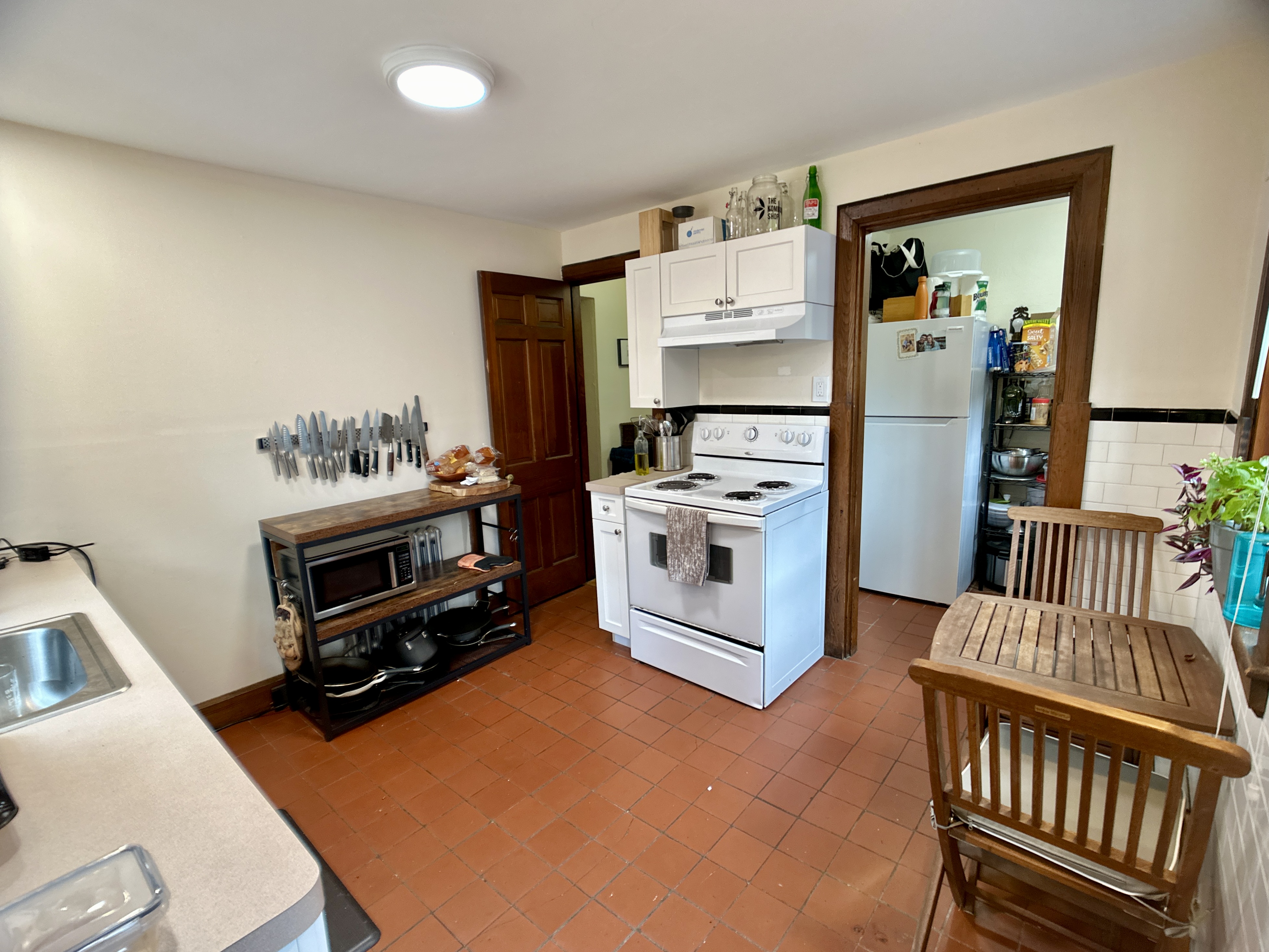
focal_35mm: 24
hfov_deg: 71.6
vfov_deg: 56.8
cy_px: 476
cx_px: 634
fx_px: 880
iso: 200
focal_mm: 6.86
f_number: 1.78
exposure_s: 1/120
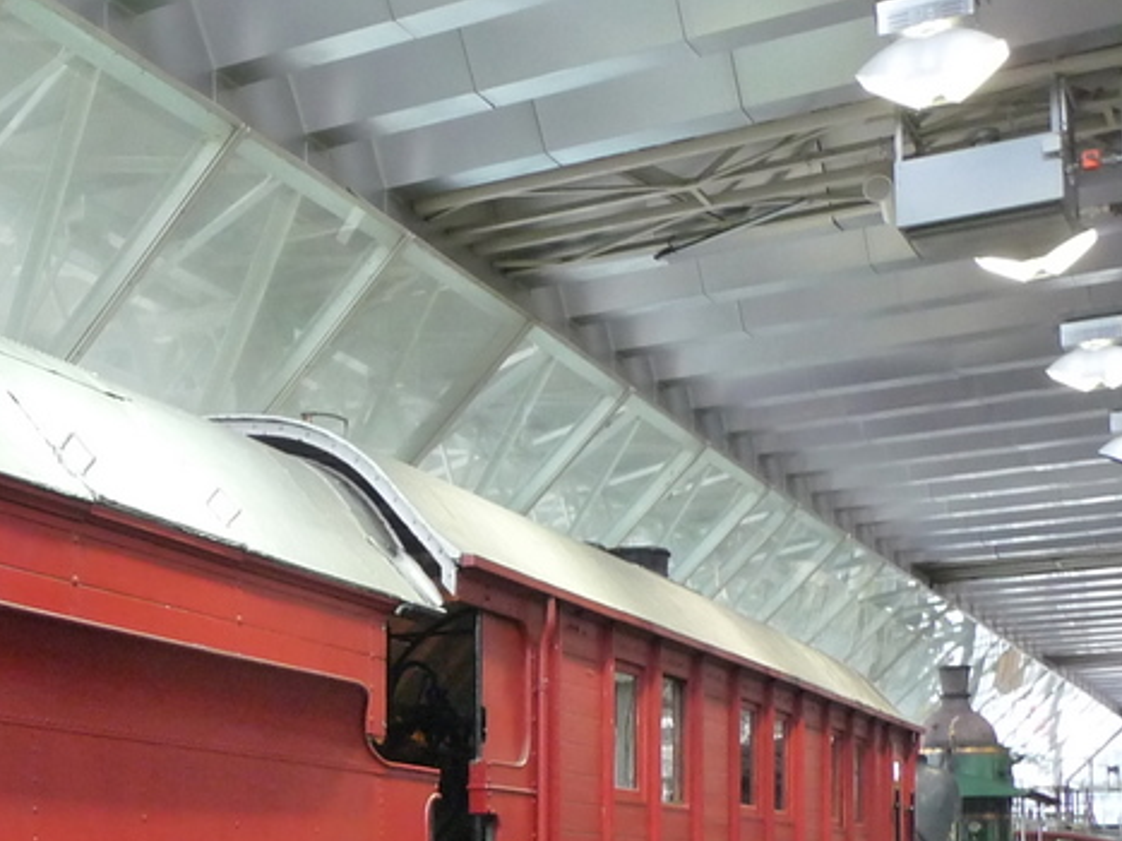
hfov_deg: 29.4
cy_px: 810
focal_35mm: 60
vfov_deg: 23.5
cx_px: -74
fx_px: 1944
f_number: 3.3
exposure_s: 1/20
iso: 400
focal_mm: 4.7
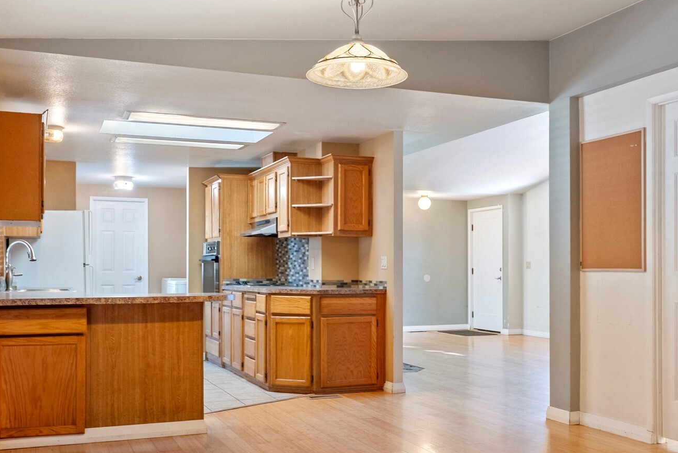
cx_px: 339
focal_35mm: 39
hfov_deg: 49.5
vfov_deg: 34.2
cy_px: 254
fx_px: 735
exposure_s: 1/5
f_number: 6.3
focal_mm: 30
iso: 400
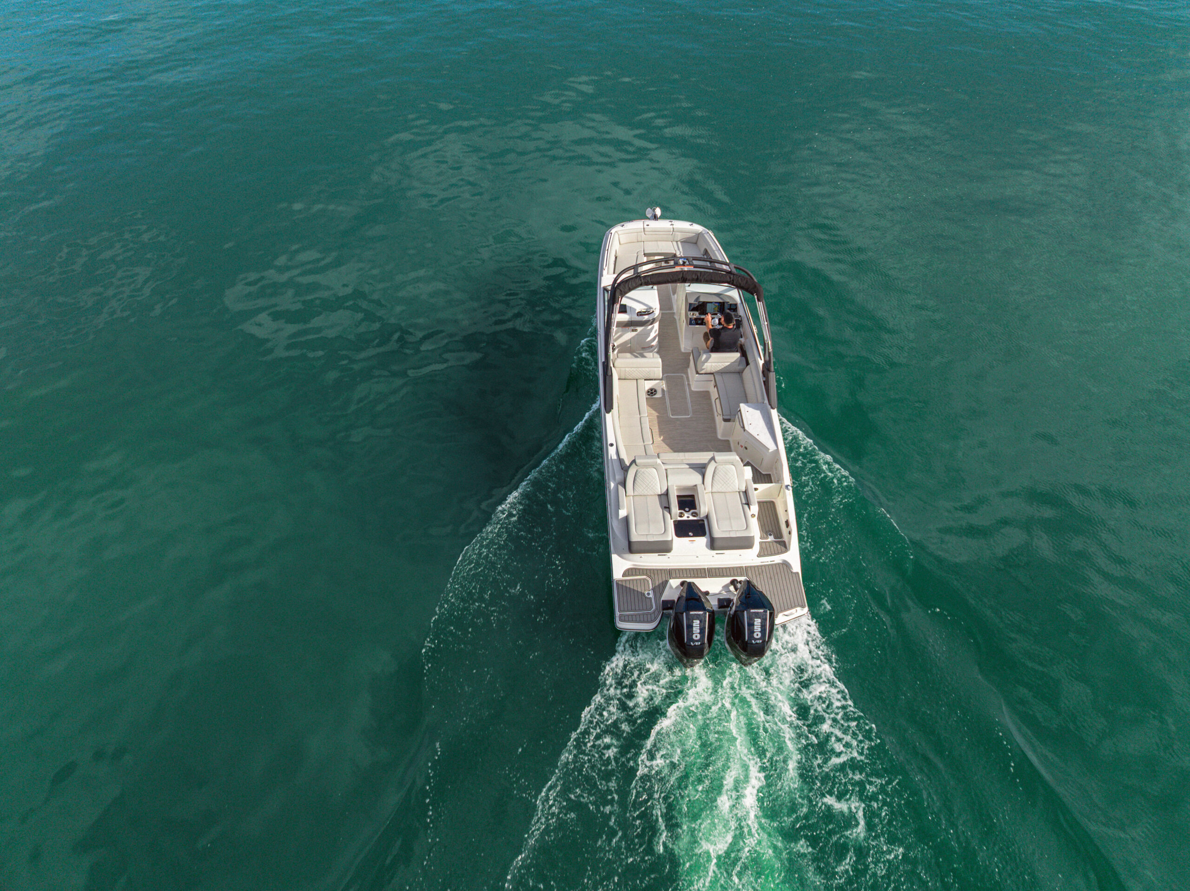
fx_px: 825
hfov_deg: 71.6
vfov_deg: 56.8
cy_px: 446
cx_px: 595
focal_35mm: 24
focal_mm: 12.29
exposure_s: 1/120
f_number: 2.8
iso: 290
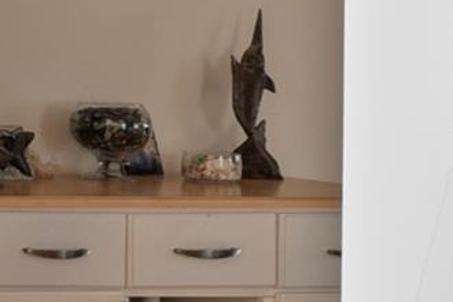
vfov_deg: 14.7
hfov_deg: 11.6
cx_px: -901
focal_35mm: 93
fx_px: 1170
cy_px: 95
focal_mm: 15
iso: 320
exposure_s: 1/15
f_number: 7.1
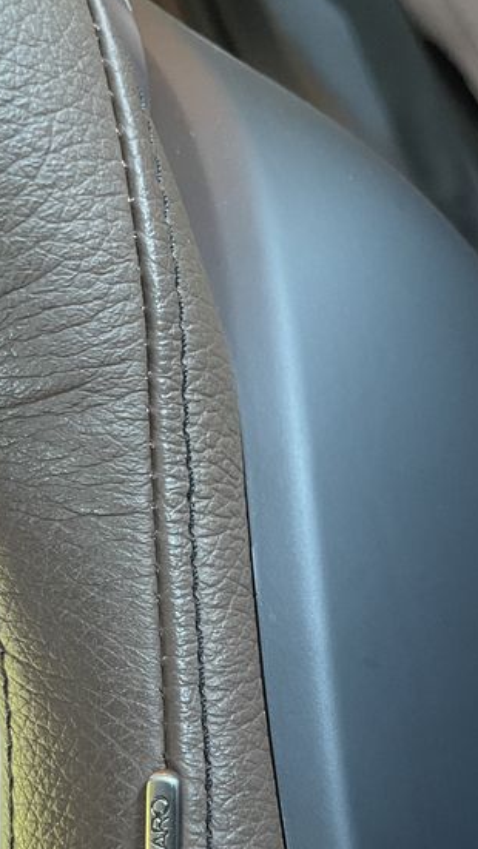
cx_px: 285
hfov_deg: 24.9
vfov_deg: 40.7
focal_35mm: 48
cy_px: 705
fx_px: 1081
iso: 640
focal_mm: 4.2
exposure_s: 1/38
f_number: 1.6
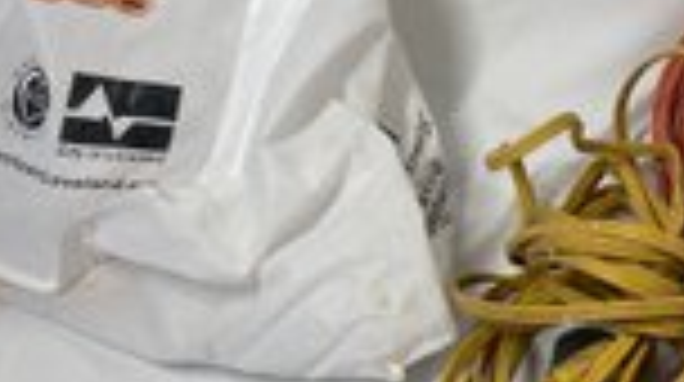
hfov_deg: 28.2
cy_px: -7
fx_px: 1250
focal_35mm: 69
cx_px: 727
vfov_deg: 17.0
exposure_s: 1/121
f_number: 1.8
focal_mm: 3.99
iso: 32
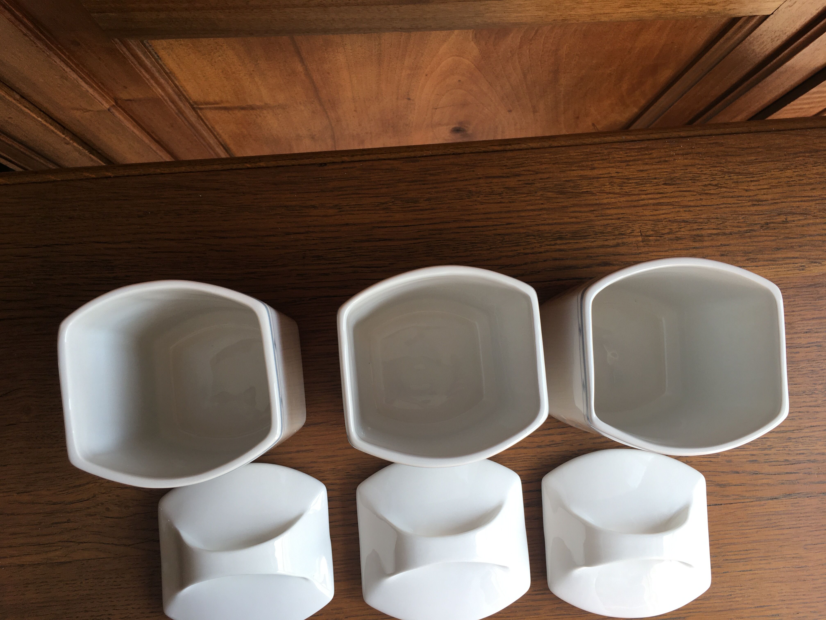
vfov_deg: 48.2
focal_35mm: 29
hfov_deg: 61.7
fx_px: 692
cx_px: 413
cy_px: 310
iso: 25
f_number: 2.2
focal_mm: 4.15
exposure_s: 1/100
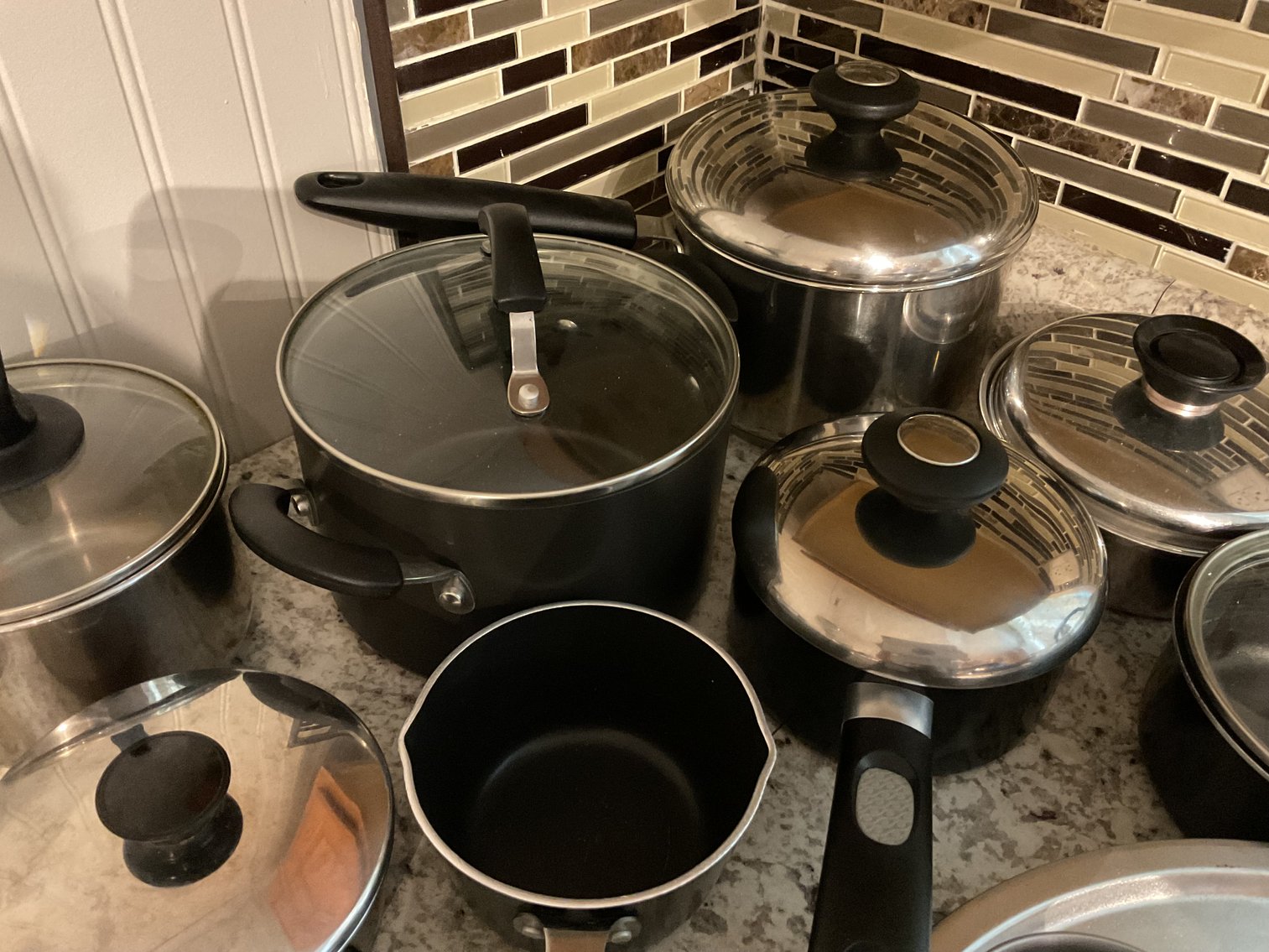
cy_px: 476
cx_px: 634
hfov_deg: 61.7
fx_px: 1063
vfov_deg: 48.2
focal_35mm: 29
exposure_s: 1/20
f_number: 1.8
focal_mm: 3
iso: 500
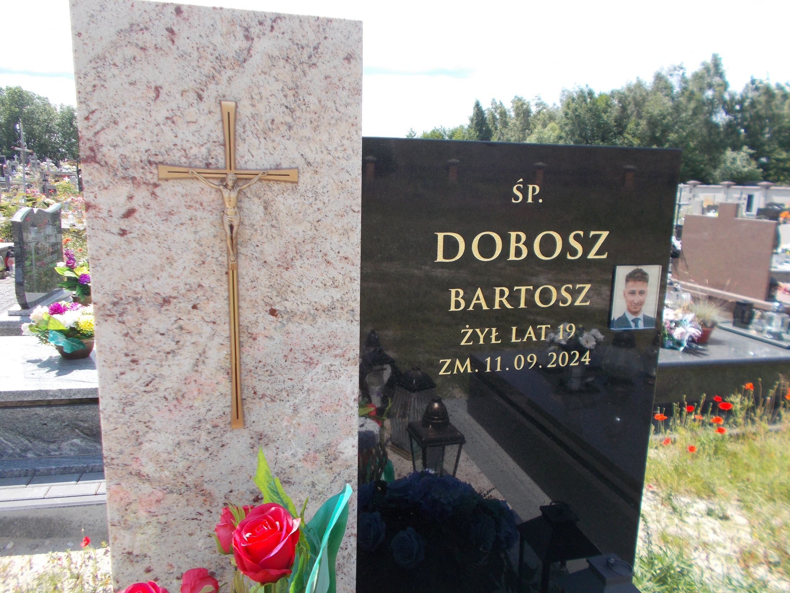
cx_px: 395
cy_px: 296
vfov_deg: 53.1
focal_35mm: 26
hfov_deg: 67.3
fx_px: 593
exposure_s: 1/400
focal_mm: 4.6
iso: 80
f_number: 3.2
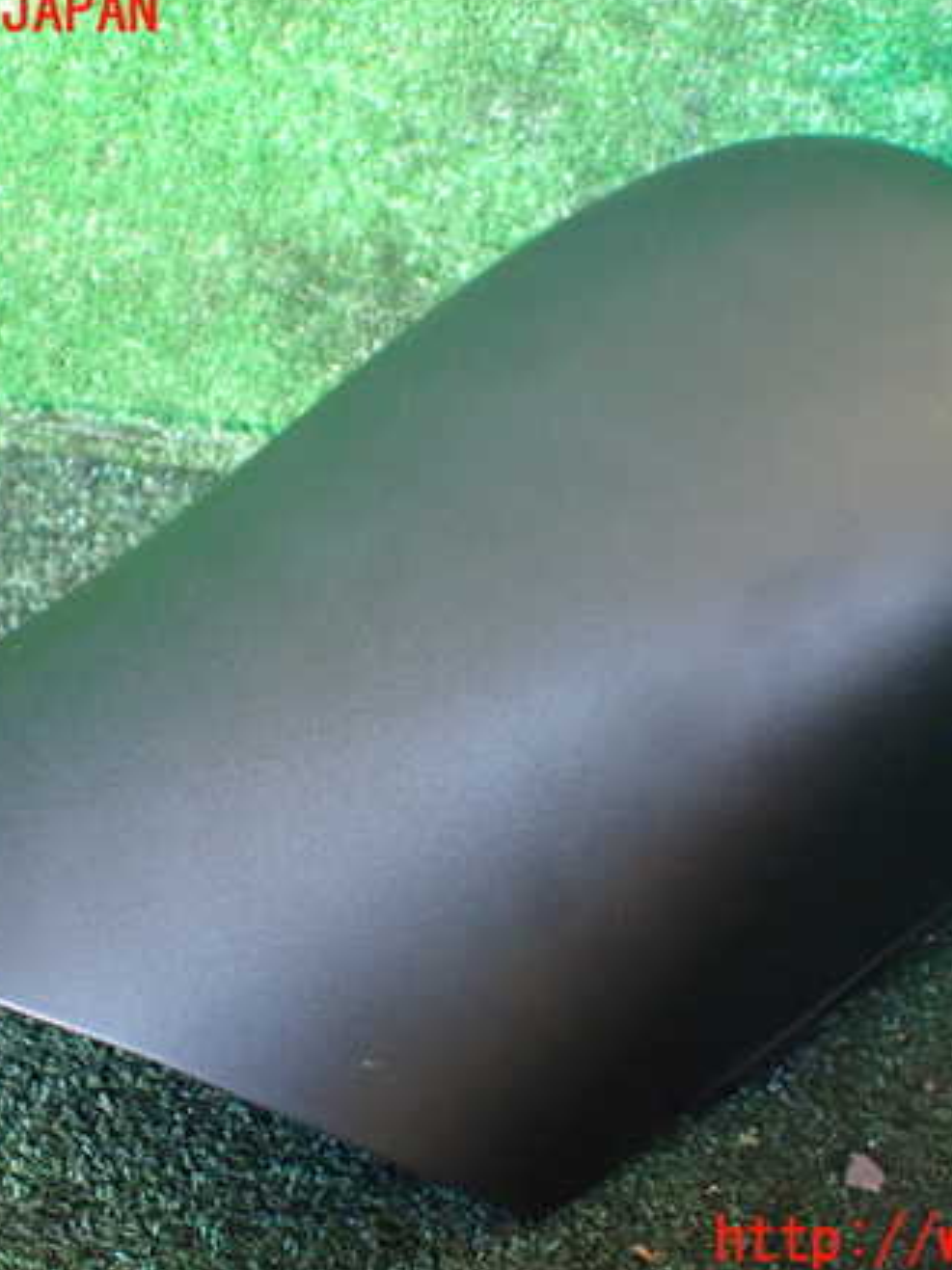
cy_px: 628
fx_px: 1504
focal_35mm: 41
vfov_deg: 45.8
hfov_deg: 35.1
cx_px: 501
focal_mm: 5.4
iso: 800
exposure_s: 1/40
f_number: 2.3
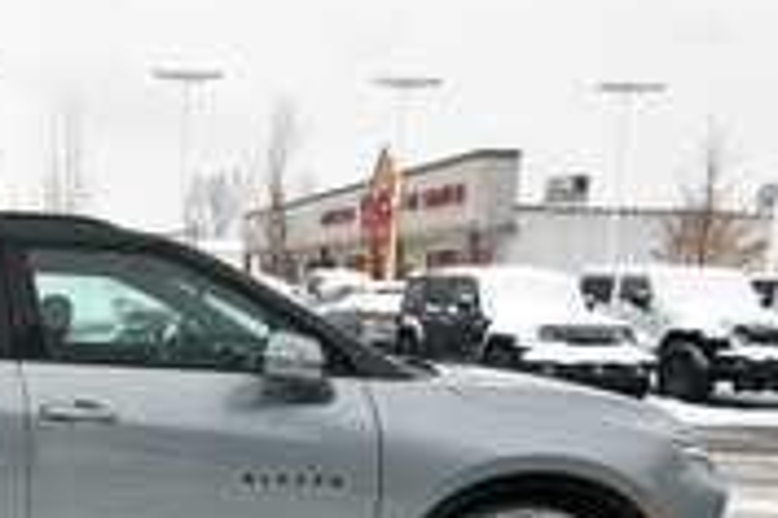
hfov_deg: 40.9
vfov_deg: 30.4
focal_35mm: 43
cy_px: 419
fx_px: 929
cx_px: 40
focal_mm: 13
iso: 200
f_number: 8
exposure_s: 1/250
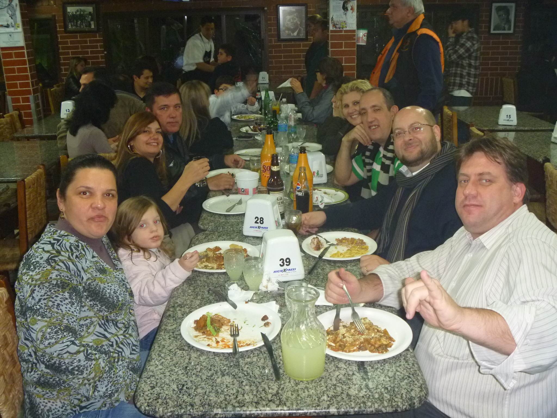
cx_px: 278
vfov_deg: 40.7
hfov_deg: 52.6
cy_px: 209
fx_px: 563
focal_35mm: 35
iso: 320
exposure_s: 1/30
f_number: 3.5
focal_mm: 6.3
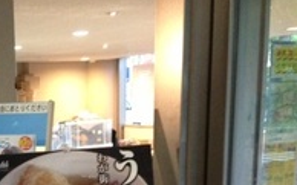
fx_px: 582
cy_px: 220
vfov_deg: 17.3
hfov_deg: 27.3
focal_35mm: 72
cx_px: 17
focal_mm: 4.13
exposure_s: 1/17
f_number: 2.4
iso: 400
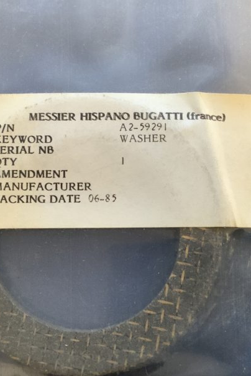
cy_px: 198
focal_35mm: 51
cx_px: 132
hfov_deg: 26.5
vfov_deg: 38.9
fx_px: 533
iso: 200
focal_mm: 3
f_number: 1.8
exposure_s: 1/60
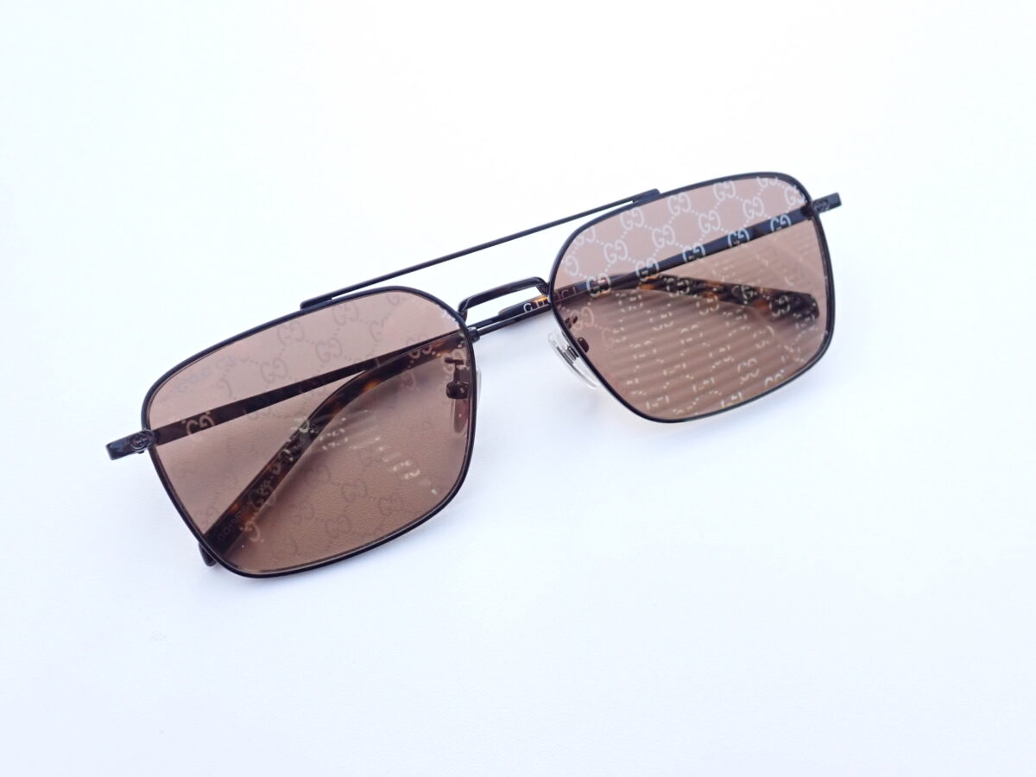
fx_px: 898
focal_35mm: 30
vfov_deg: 46.8
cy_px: 388
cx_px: 518
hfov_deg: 60.0
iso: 640
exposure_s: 1/800
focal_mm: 5.4
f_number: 3.2
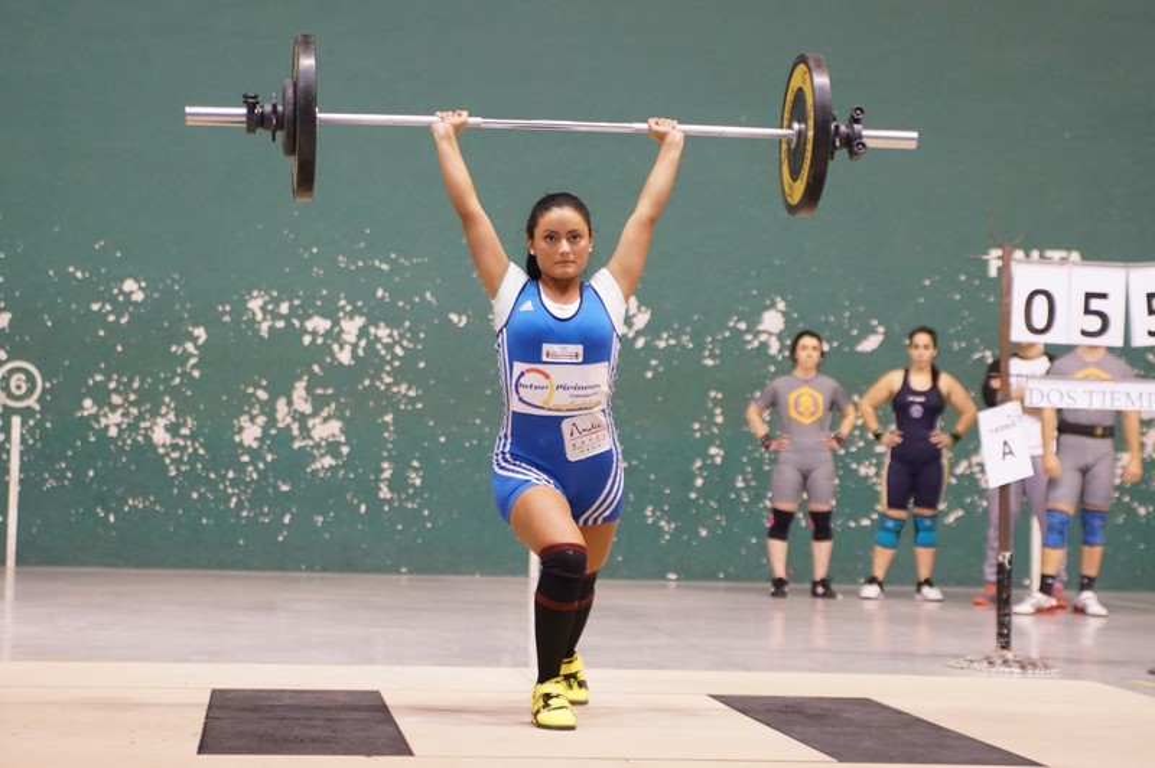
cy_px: 384
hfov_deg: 24.2
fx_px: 2693
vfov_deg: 16.2
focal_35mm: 84
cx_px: 578
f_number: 2.8
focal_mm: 56
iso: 2500
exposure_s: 1/250
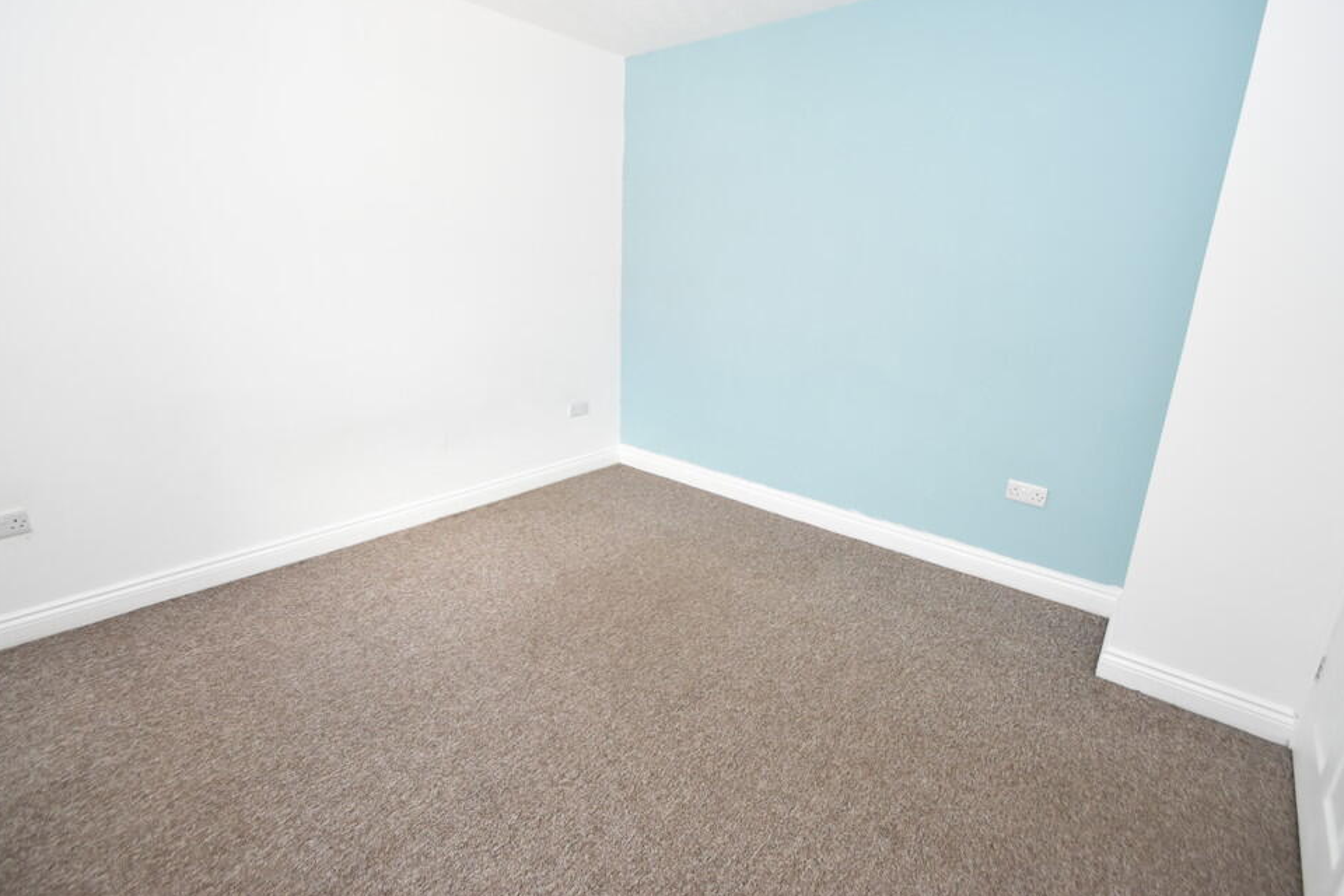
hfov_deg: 96.7
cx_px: 655
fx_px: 597
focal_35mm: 16
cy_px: 429
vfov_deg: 73.7
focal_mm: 10
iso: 800
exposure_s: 1/100
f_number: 5
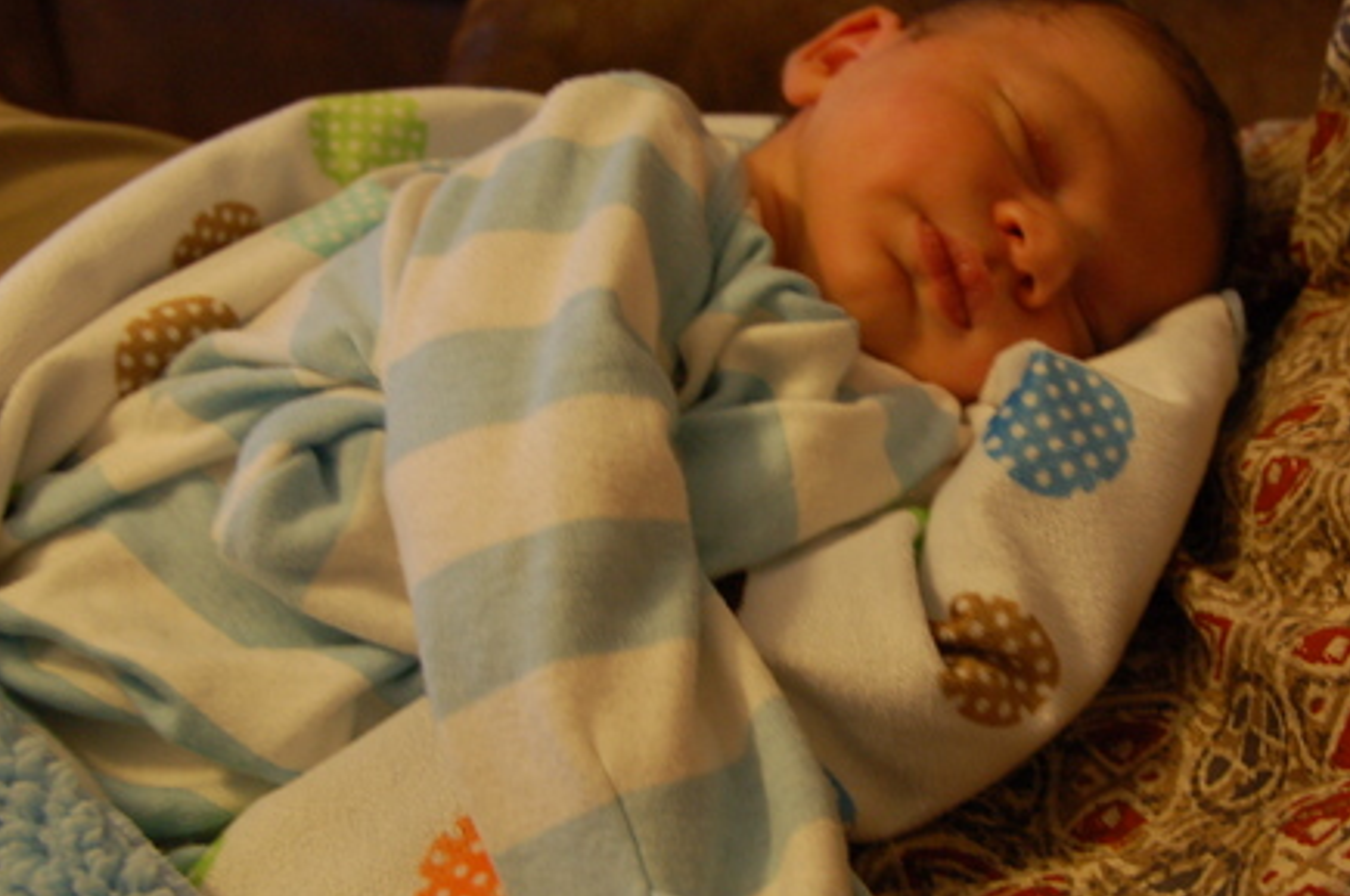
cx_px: 922
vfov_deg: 25.4
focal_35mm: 53
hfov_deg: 37.1
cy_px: 505
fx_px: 1985
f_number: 5
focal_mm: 24
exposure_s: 1/4
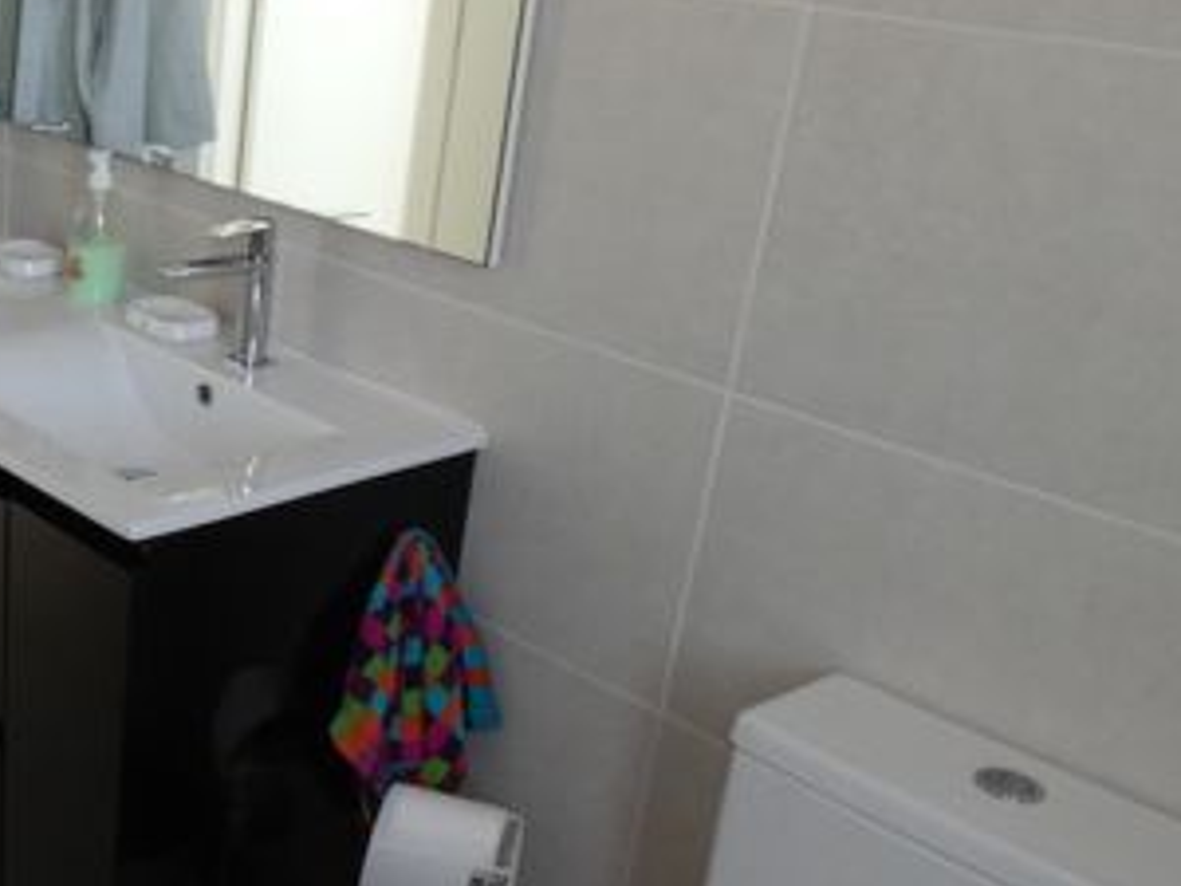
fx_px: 1604
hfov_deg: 36.4
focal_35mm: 47
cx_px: 2
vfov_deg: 30.8
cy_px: 551
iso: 80
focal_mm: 3.6
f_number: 2.8
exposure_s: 1/40
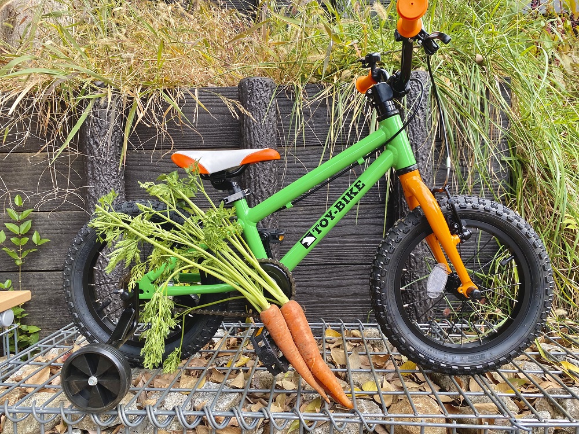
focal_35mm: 26
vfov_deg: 53.1
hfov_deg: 67.3
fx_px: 435
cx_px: 290
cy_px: 217
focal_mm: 4.25
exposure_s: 1/233
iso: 32
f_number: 1.8
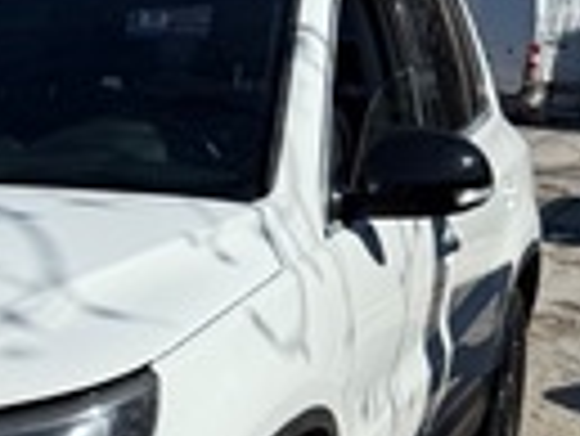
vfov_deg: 21.6
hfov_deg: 25.2
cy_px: 360
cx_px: -162
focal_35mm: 67
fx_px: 1124
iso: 80
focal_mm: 6.76
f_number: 1.78
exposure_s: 1/8130
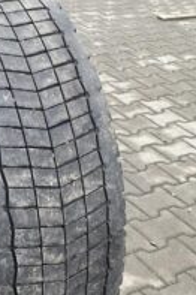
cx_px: 39
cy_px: 179
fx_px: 483
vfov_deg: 33.8
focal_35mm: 59
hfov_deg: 22.6
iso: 100
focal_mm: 4.25
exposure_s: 1/121
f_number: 1.8
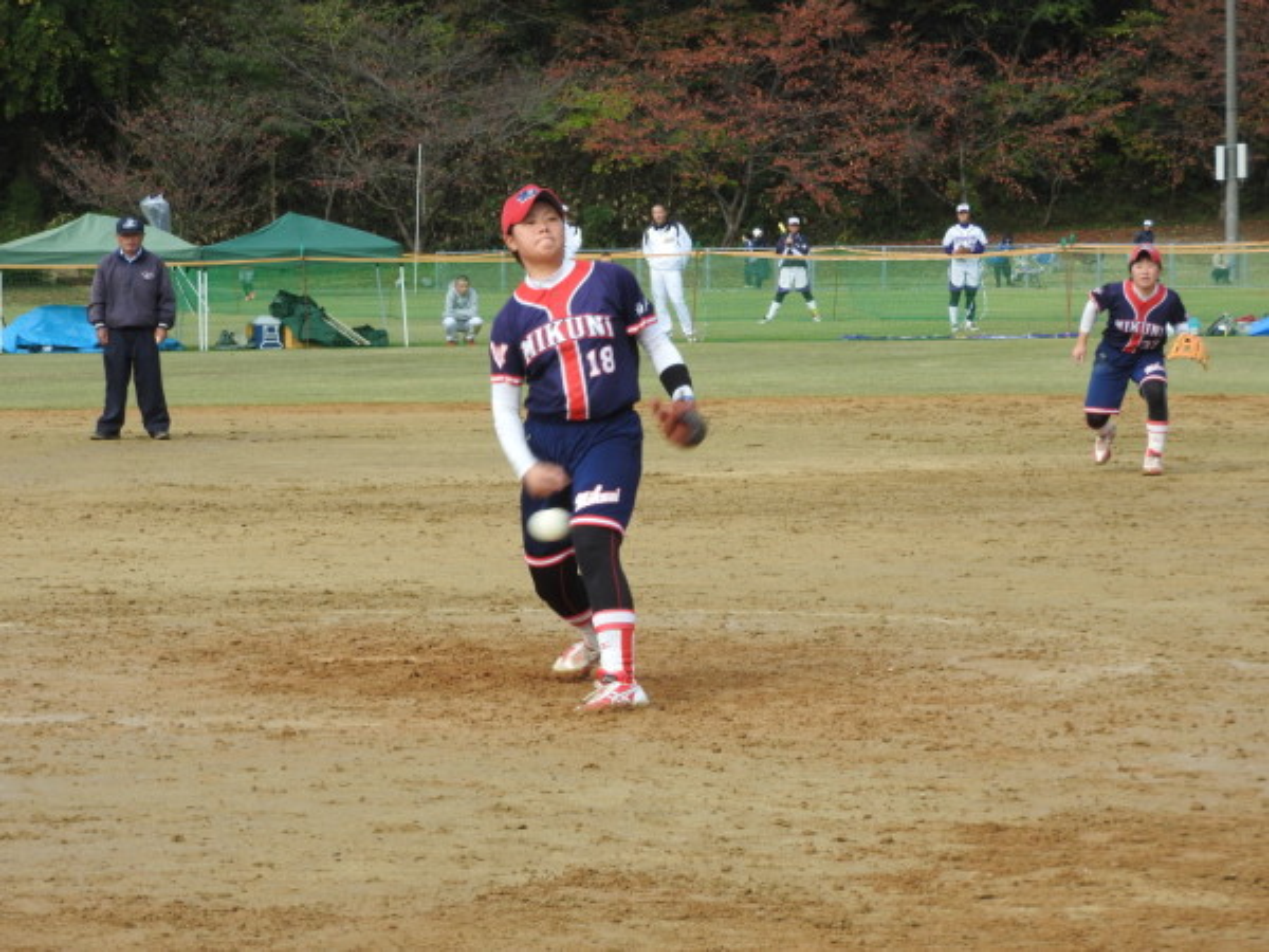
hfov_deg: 13.2
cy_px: 476
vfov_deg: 9.9
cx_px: 634
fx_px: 5499
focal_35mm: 150
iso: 100
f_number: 5.2
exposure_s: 1/250
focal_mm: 26.9
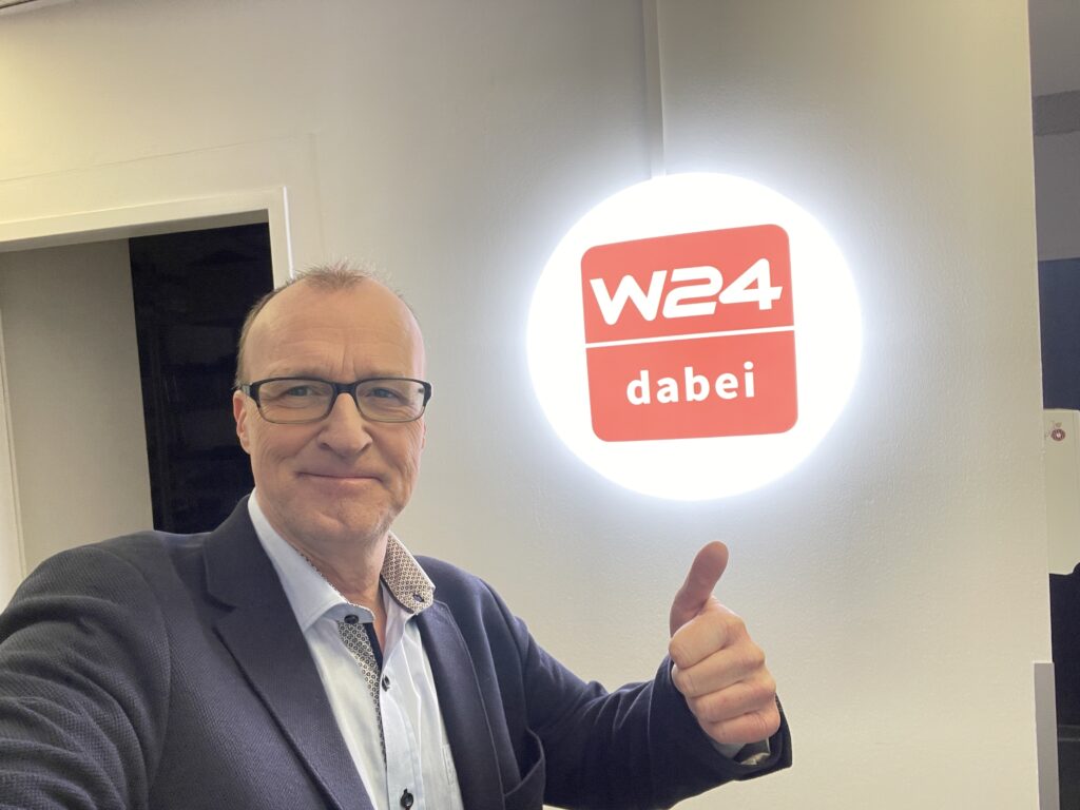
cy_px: 405
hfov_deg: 73.9
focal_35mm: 23
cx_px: 540
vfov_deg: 58.9
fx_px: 718
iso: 100
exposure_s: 1/50
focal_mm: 2.71
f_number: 2.2
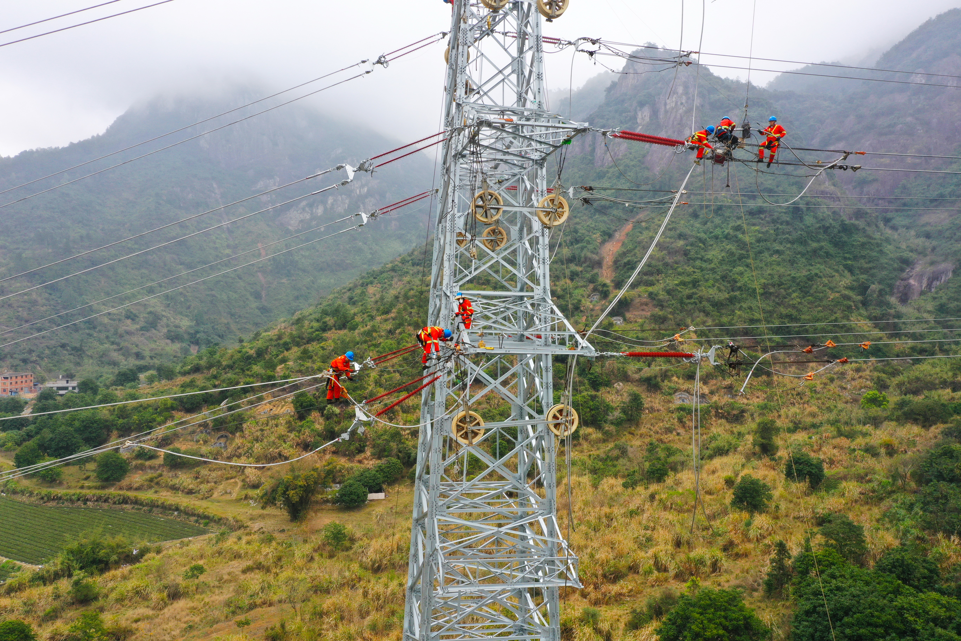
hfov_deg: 65.5
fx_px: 747
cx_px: 480
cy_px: 320
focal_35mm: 28
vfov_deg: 46.4
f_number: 5.6
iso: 100
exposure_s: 1/30
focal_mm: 10.26
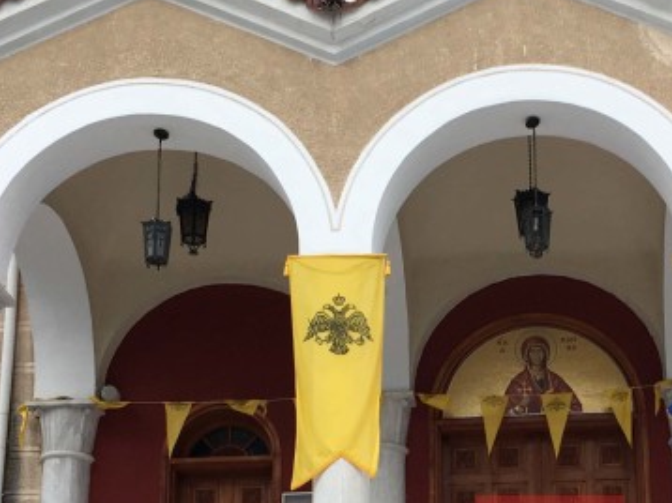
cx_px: 526
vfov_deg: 17.3
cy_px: 524
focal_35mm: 83
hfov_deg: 23.3
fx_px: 1610
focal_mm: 4.15
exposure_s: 1/100
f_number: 2.2
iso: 32
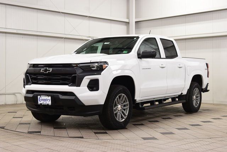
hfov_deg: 35.0
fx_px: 359
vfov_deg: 23.8
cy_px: 76
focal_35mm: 57
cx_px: 114
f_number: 7.1
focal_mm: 38
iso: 720
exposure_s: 1/30
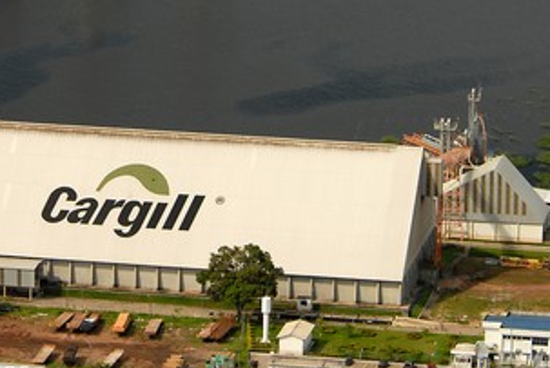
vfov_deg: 5.8
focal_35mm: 238
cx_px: 142
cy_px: 42
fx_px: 3641
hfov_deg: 8.6
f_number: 5
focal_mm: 80
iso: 320
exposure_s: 1/800
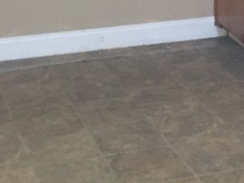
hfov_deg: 17.4
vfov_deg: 12.6
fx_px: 796
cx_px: 115
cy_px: -63
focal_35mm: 113
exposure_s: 1/10
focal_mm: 4.15
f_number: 2.2
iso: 100
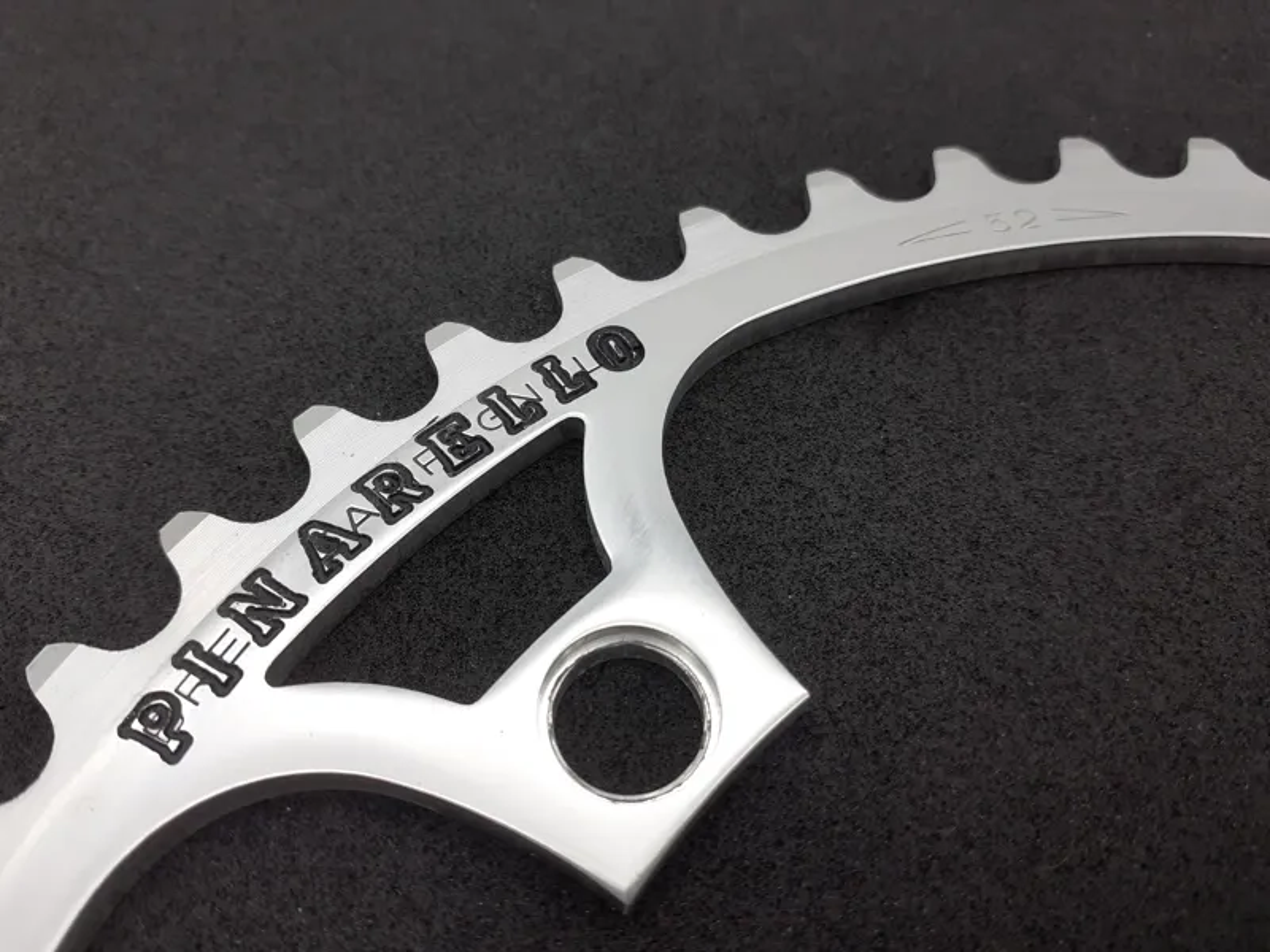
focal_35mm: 27
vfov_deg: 51.4
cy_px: 476
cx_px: 635
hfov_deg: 65.3
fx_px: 991
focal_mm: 3.6
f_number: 1.9
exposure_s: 1/173
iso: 40
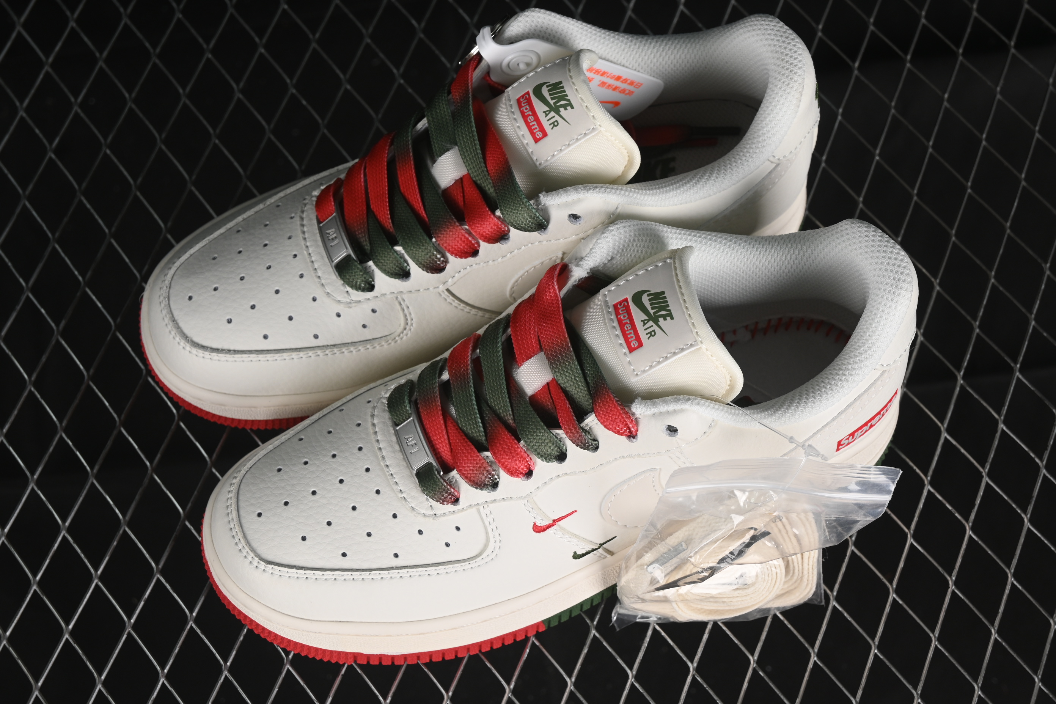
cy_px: 352
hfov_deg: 27.0
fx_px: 2200
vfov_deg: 18.2
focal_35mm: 75
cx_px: 528
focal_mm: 50
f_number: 8
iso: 160
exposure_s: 1/60
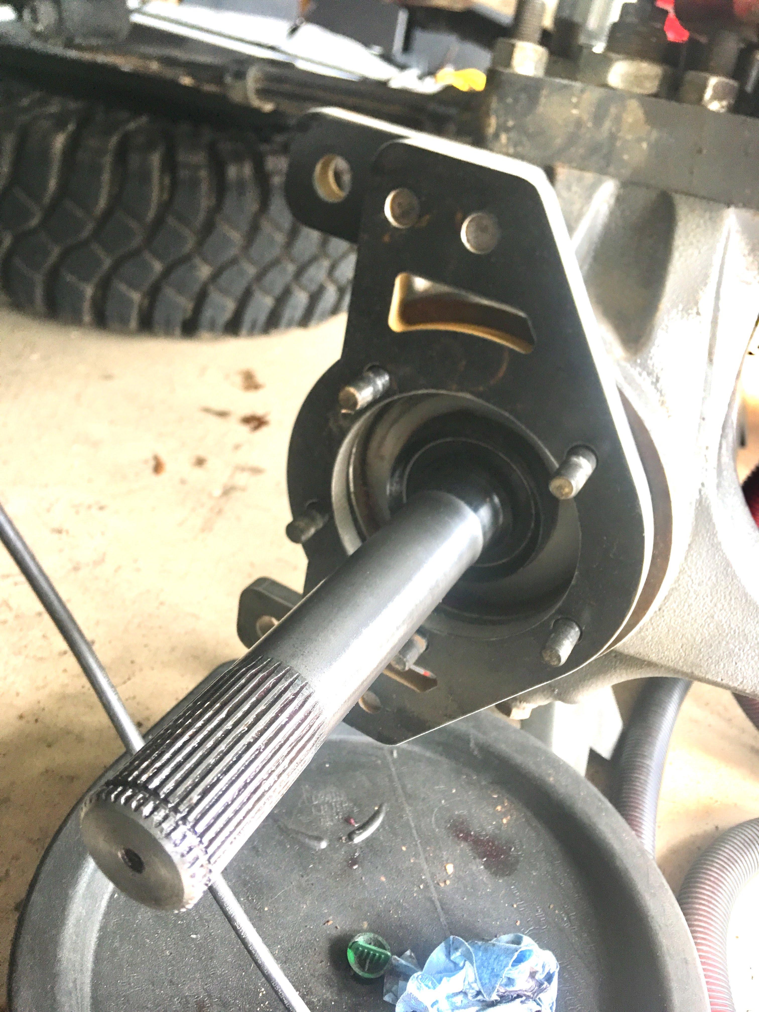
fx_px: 848
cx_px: 380
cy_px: 506
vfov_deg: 61.7
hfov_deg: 48.2
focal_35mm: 29
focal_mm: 4.15
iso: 40
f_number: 2.2
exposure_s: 1/30
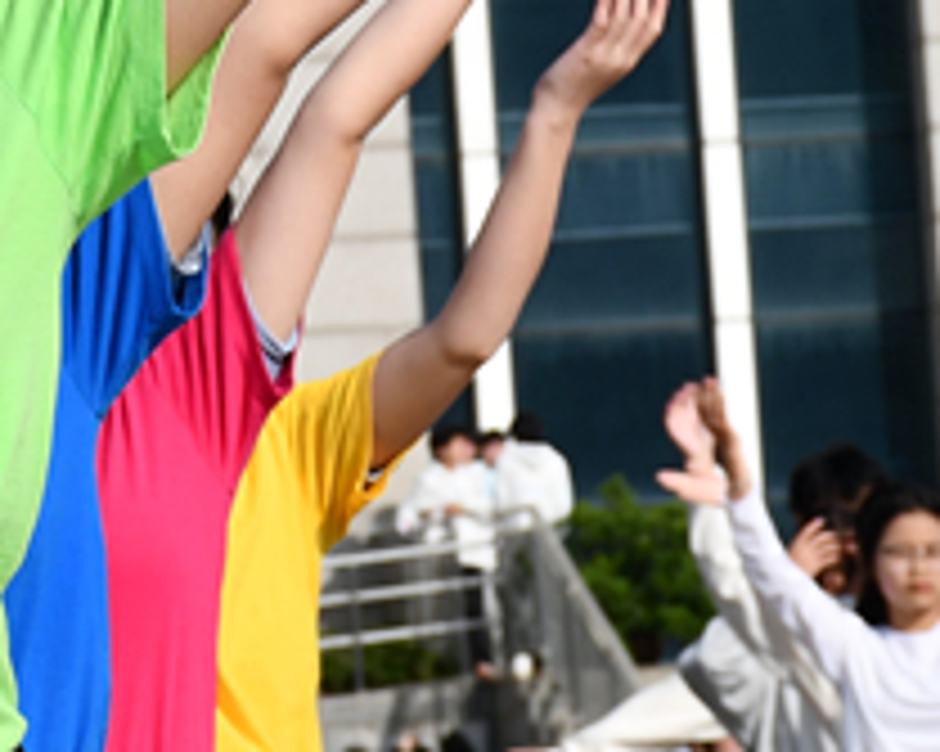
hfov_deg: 3.6
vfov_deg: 2.9
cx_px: -247
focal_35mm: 538
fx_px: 14960
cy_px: -218
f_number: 9
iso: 100
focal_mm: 75
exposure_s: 1/400
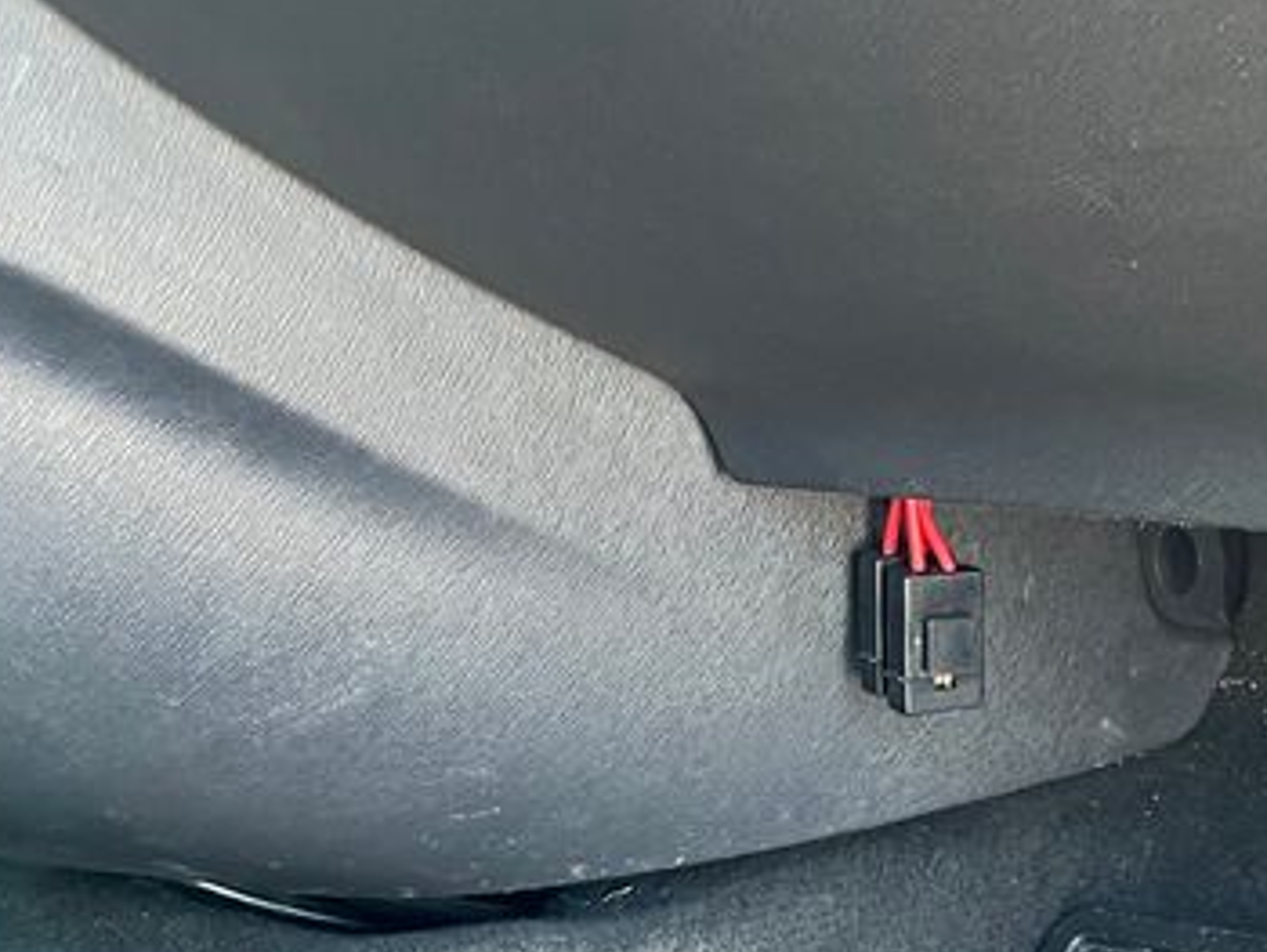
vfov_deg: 18.6
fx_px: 2784
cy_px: 1086
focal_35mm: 76
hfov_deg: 22.9
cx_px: 1629
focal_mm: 5.1
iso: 125
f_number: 1.6
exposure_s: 1/74
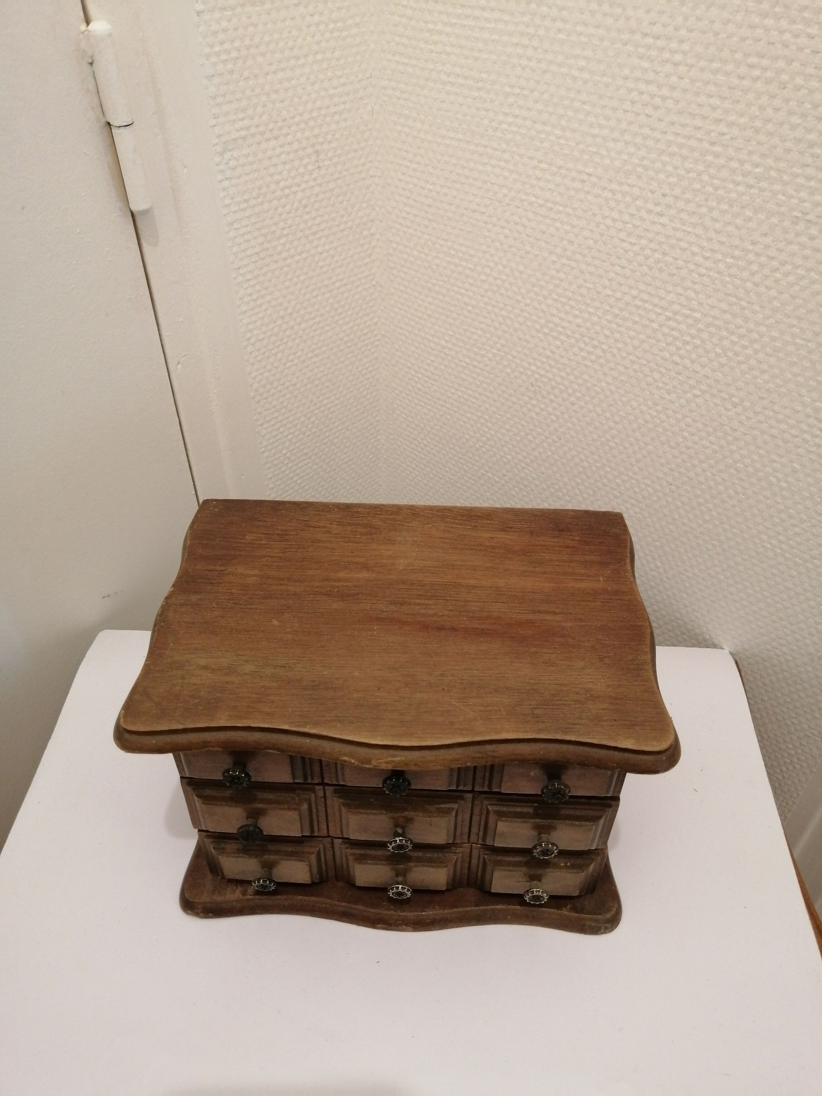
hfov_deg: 53.1
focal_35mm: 26
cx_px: 411
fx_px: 823
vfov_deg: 67.3
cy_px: 548
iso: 320
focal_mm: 3.96
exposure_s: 1/33.3
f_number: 1.8
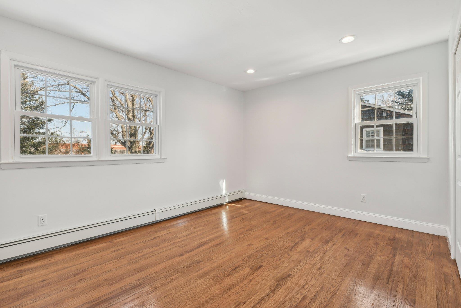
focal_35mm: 16
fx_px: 205
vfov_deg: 73.7
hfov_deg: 96.7
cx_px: 230
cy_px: 154
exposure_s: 1/80
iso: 320
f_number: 8
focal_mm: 16
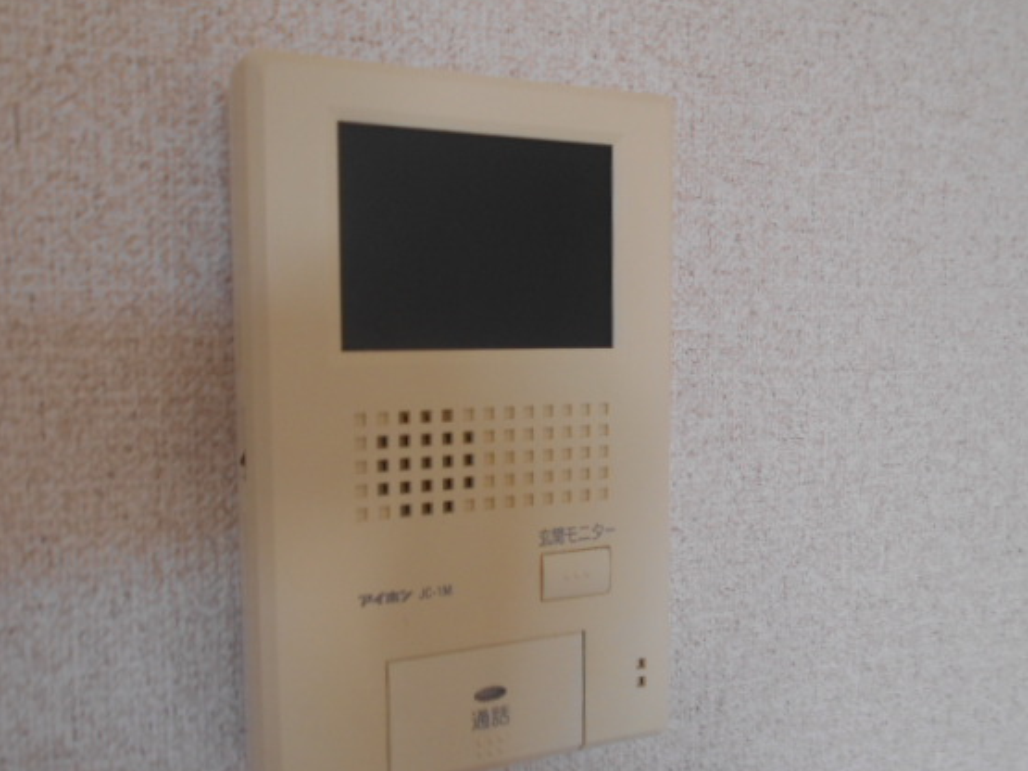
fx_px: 891
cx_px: 441
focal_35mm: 30
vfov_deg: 46.7
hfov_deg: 59.7
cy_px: 419
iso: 160
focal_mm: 4.6
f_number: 3.2
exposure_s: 1/30
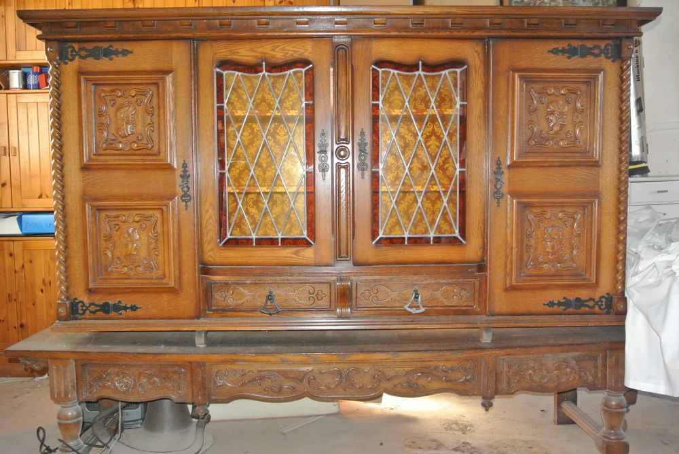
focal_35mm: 34
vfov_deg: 39.0
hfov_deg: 55.7
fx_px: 642
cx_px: 340
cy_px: 227
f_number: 3.8
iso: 800
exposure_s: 1/60
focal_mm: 12.7
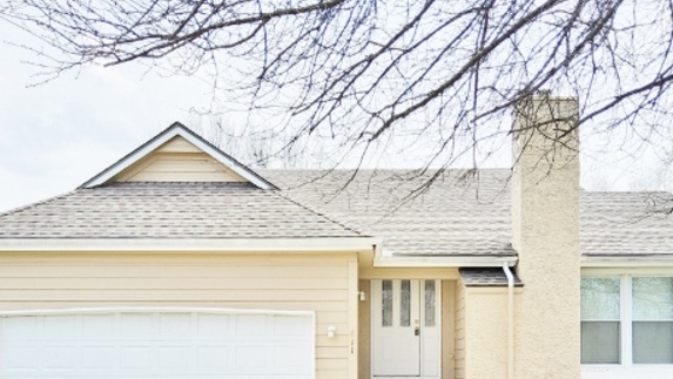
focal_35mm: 38
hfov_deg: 52.7
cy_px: 341
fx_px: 678
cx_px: 362
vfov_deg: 29.9
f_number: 2
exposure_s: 1/784
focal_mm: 3.08
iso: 32
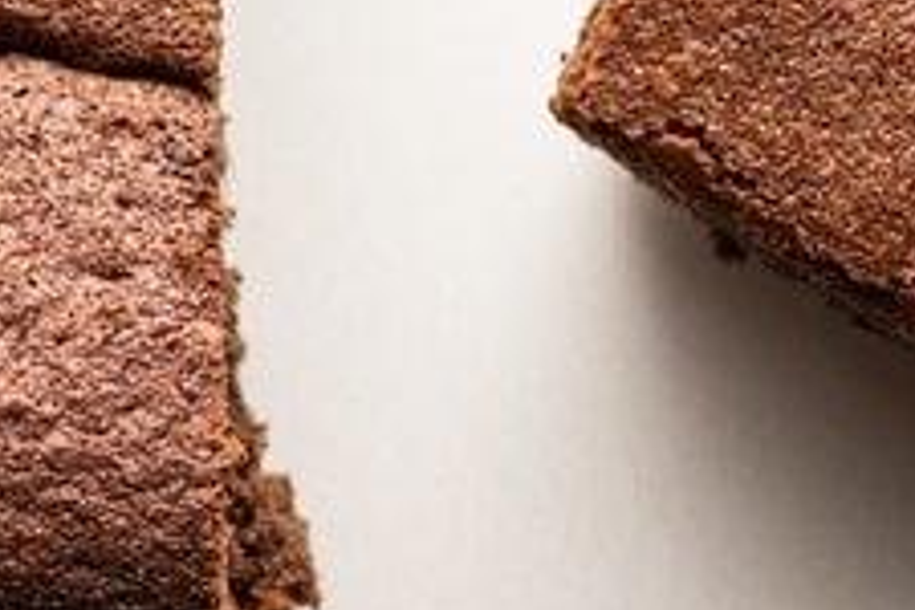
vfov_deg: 2.3
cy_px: 155
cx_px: 1476
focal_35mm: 598
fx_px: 15198
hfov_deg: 3.4
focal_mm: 105
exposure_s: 1/160
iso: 250
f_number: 9
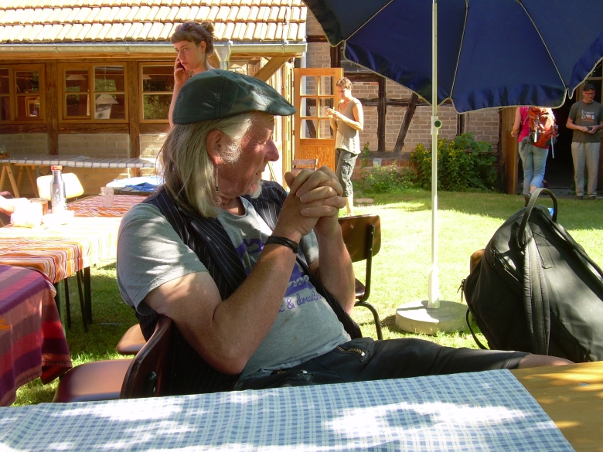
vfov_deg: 30.9
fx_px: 819
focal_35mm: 47
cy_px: 226
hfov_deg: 40.4
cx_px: 302
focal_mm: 7.7
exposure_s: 1/136
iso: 50
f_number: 3
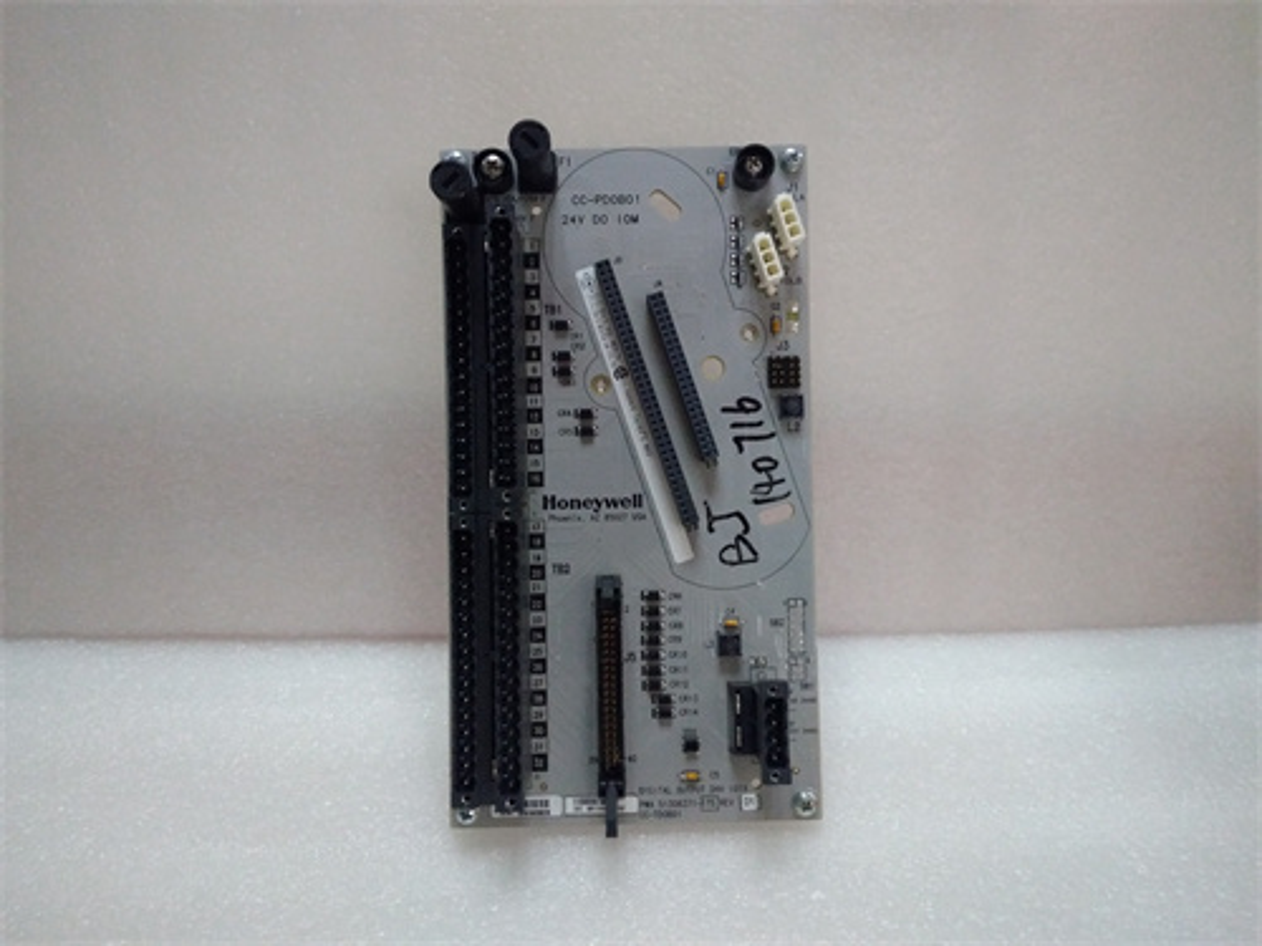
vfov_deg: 51.4
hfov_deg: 65.3
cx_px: 631
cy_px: 473
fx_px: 984
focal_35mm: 27
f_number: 2
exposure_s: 1/33
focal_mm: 3.79
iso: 782
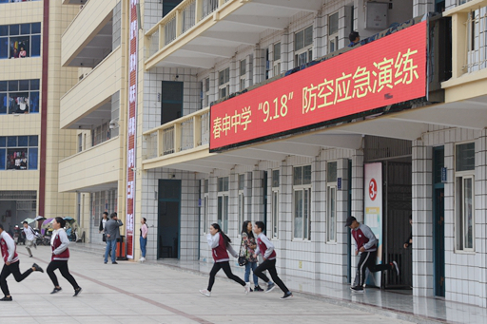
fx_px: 1204
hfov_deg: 22.8
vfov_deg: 15.3
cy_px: 140
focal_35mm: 89
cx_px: 195
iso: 100
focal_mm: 38
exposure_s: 1/250
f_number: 5.6
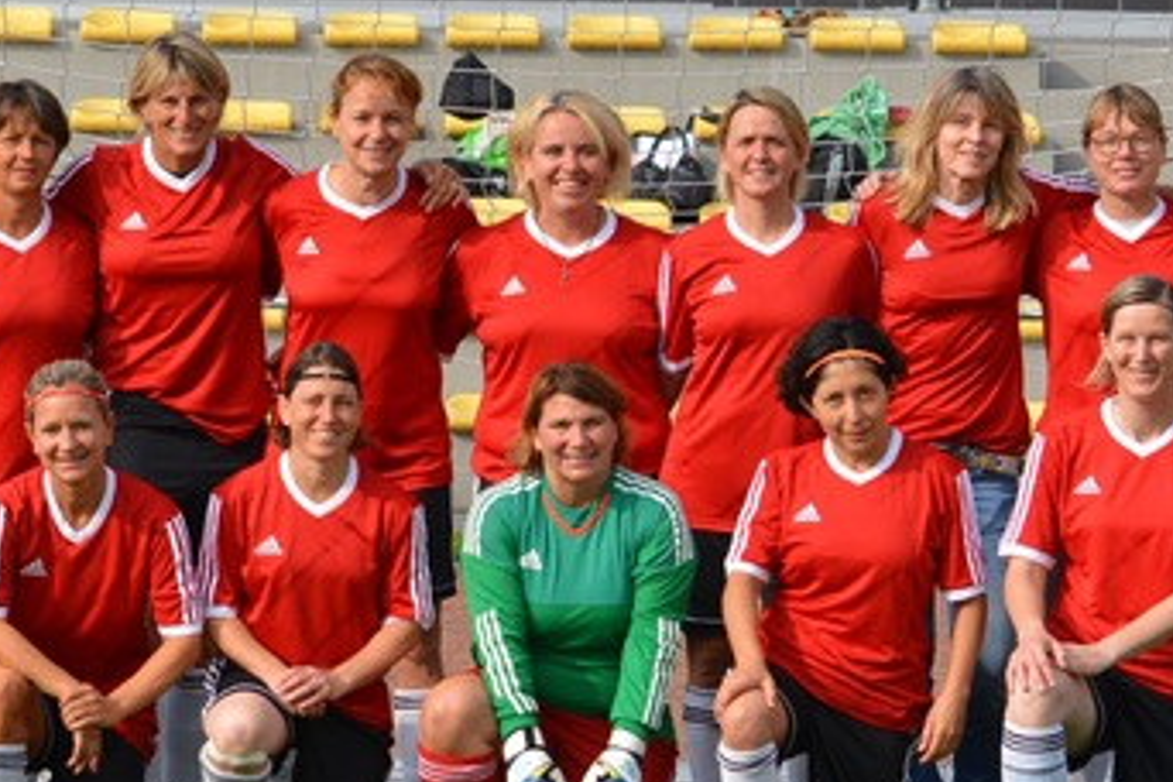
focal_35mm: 173
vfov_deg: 7.9
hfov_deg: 11.9
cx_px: 516
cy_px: 460
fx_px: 5636
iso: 400
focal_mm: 62
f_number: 6.3
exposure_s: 1/1600
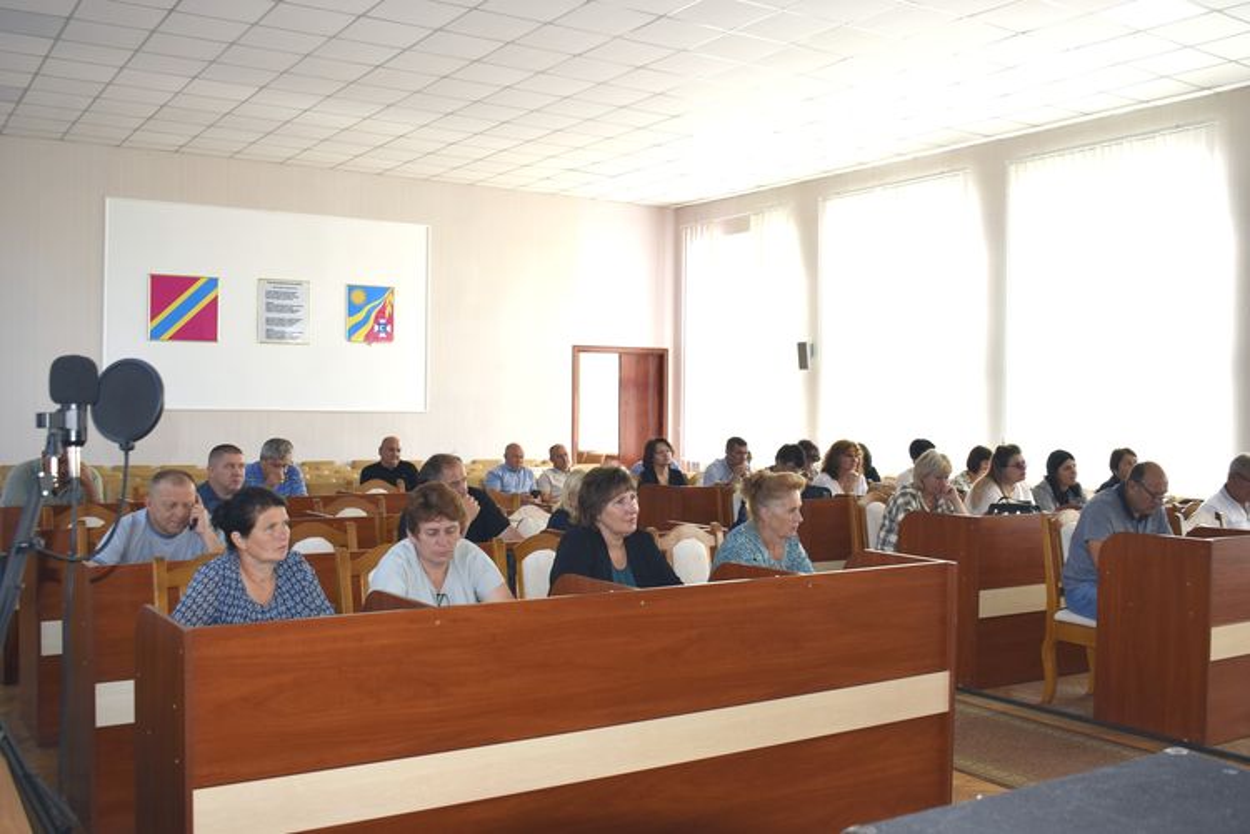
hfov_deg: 55.1
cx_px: 625
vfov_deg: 38.4
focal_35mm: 34
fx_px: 1198
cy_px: 417
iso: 140
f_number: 5.6
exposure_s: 1/125
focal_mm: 23
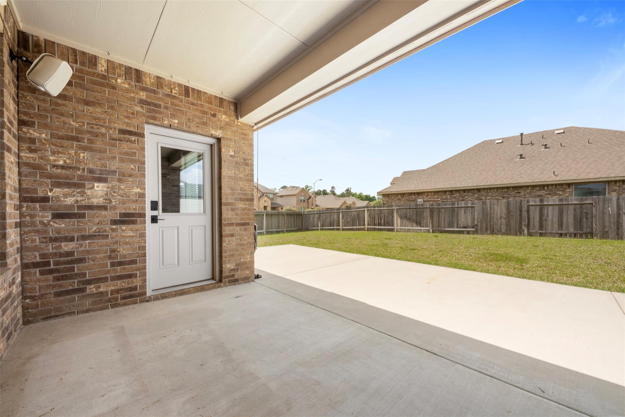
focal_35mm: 13
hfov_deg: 108.3
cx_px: 312
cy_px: 208
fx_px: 226
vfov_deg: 85.4
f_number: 9
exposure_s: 1/60
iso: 800
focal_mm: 13
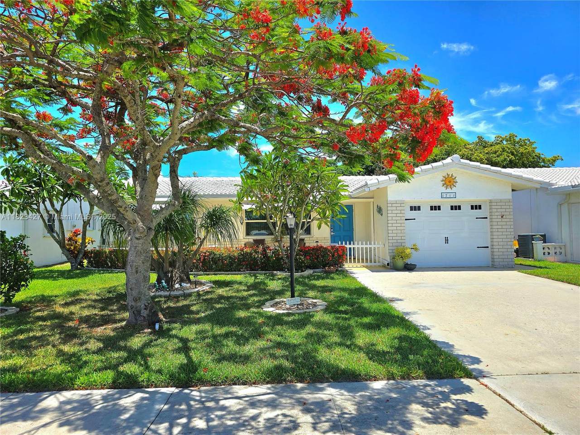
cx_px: 290
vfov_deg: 58.9
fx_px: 385
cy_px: 218
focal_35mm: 23
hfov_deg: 73.9
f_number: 1.7
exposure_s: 1/1000
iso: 12
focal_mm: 6.3
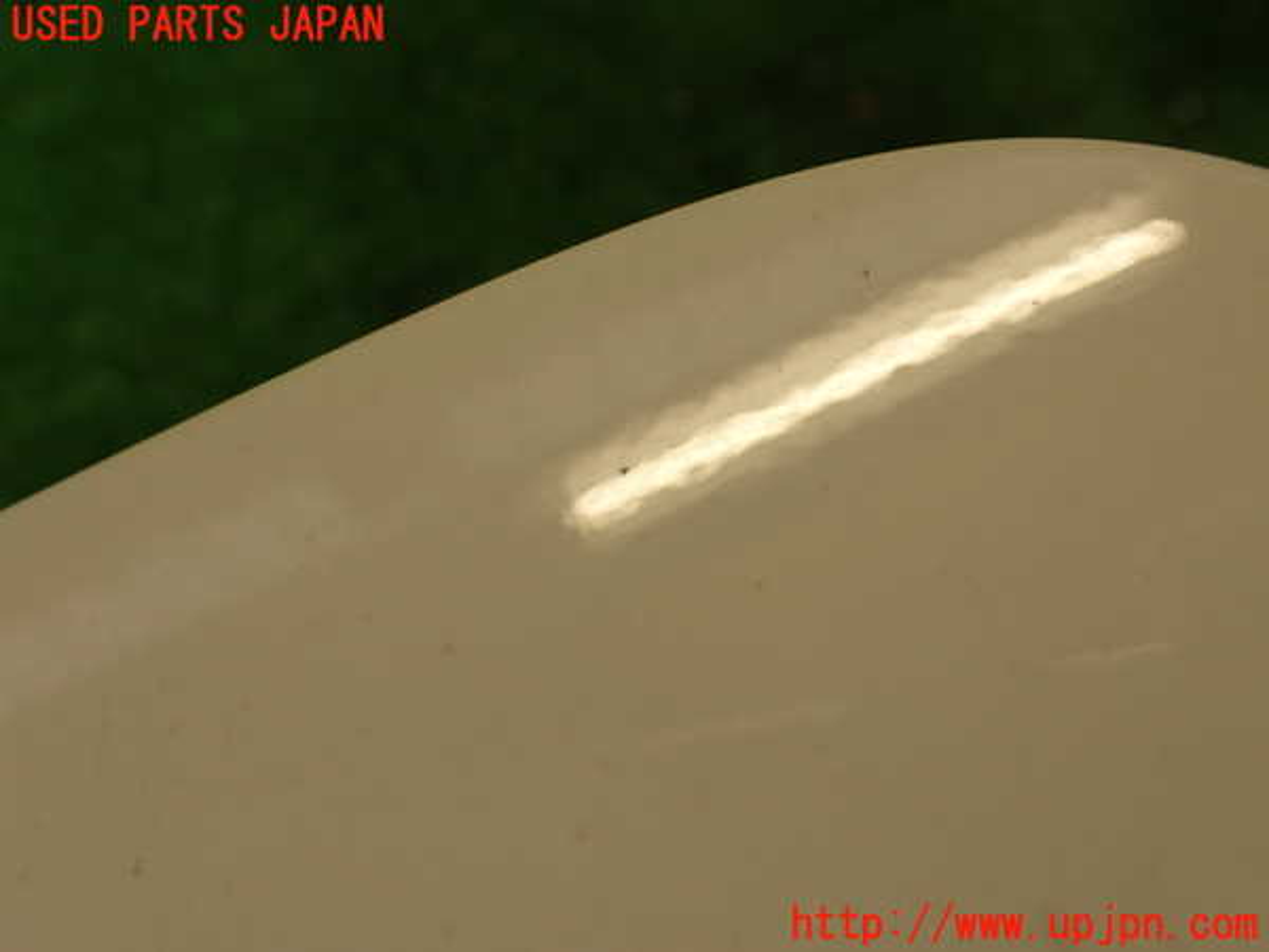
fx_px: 1100
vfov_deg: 46.8
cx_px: 634
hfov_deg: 60.0
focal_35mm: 30
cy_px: 476
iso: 125
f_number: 3.2
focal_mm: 5.4
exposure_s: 1/60
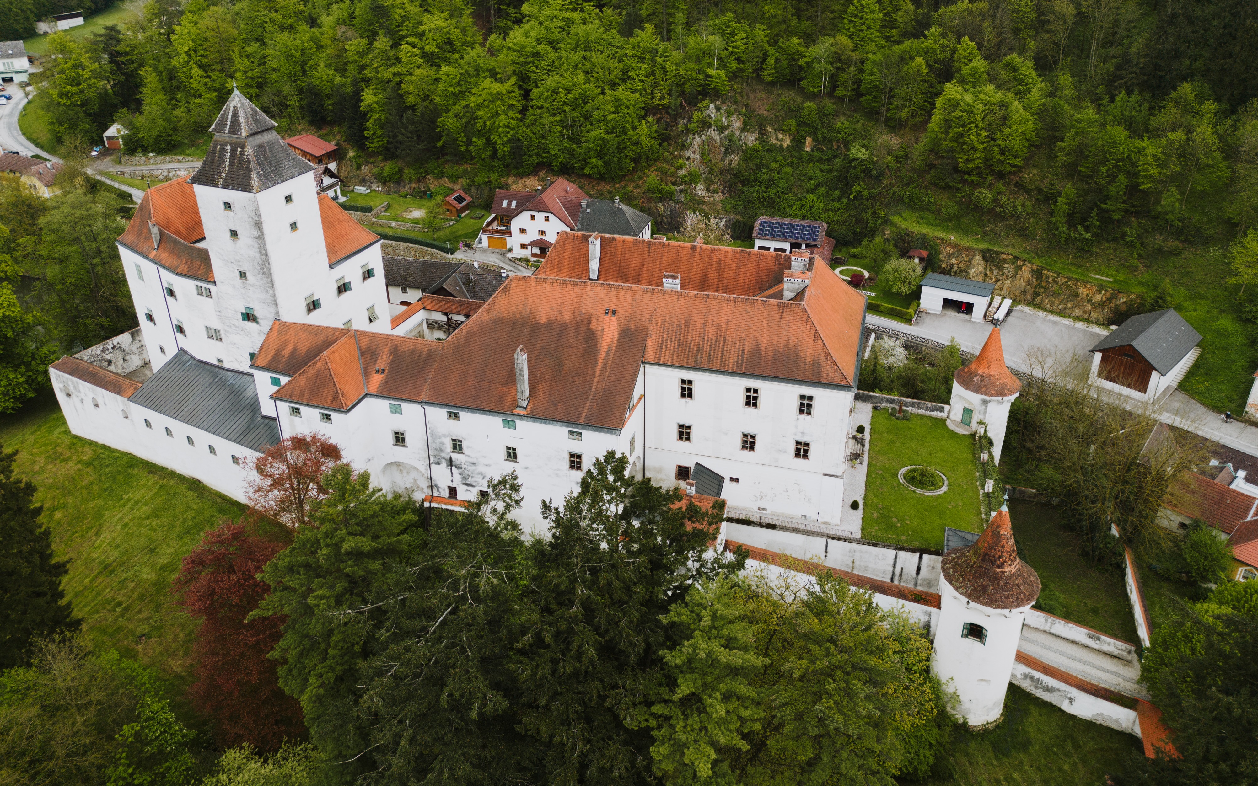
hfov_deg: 70.4
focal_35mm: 26
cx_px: 623
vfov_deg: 47.3
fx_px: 891
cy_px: 313
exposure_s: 1/25
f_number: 1.7
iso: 100
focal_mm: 6.72
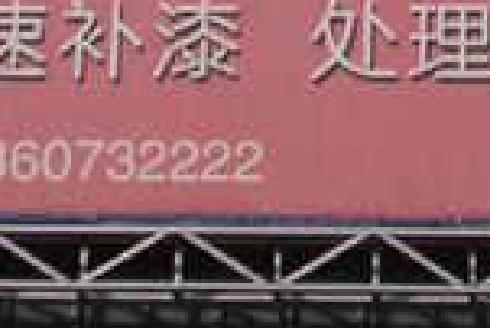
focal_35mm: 207
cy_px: -52
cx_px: 318
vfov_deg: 6.6
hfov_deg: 9.9
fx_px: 2820
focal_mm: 9
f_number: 4.5
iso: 64
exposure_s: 1/640
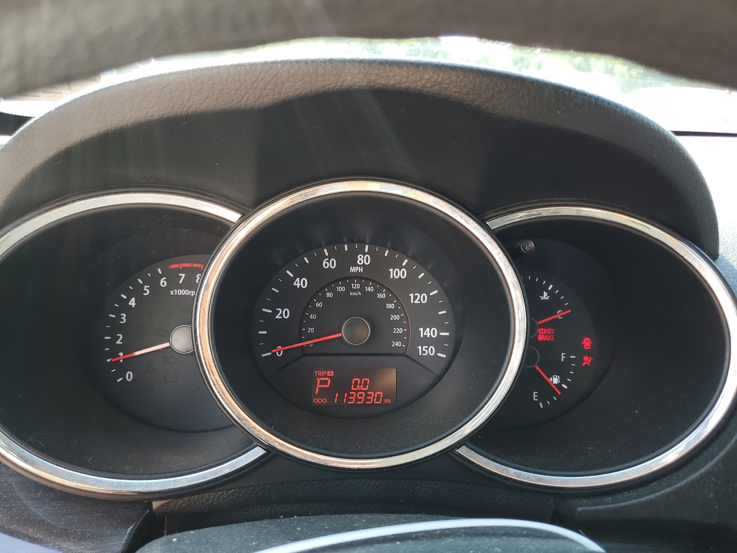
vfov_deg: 53.1
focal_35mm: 26
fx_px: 554
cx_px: 368
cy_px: 276
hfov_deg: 67.3
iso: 50
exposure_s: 1/123
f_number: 1.5
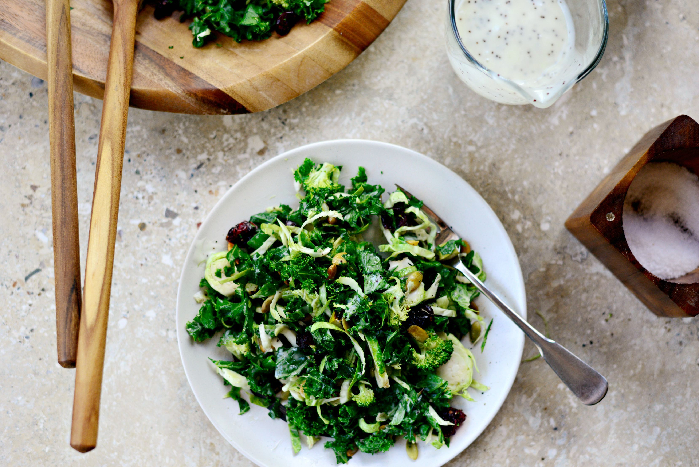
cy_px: 234
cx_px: 350
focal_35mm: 50
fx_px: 971
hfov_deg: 39.6
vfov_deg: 27.0
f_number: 2.8
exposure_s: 1/400
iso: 640
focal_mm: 50
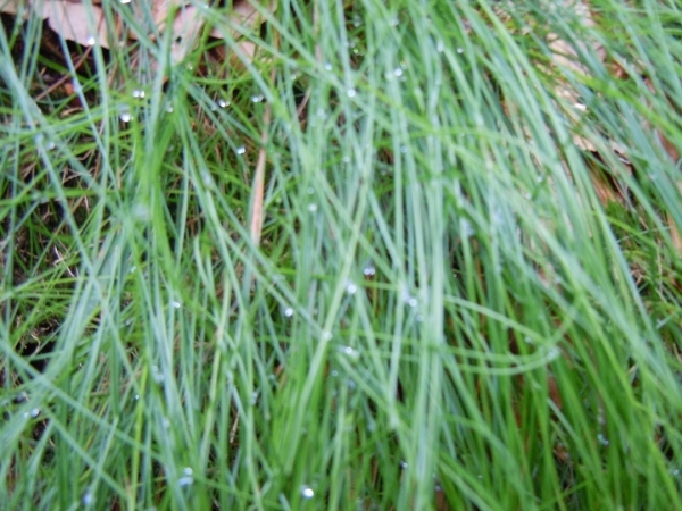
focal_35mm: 30
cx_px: 341
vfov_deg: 46.8
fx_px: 591
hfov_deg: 60.0
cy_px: 256
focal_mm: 5.4
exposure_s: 1/60
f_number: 3.5
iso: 250
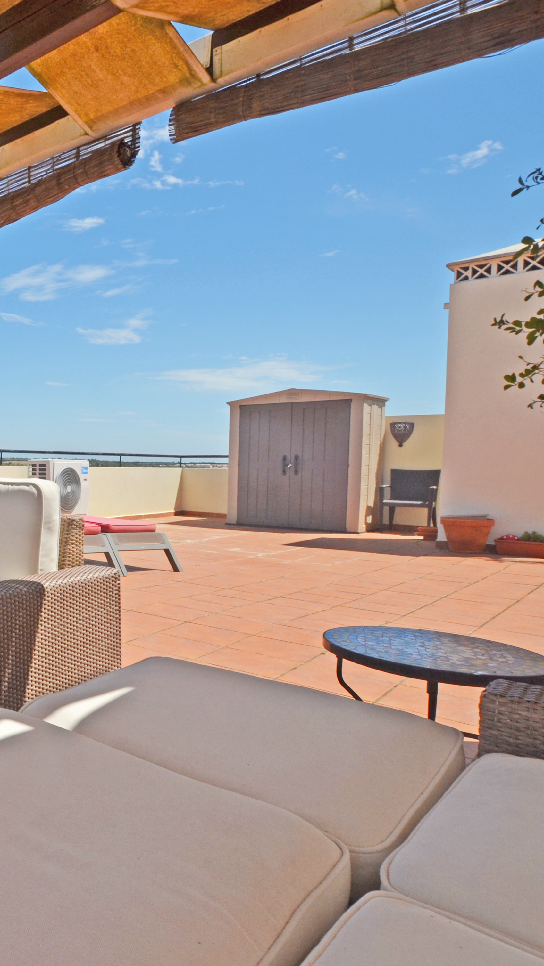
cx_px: -187
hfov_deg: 33.0
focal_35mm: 24
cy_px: 488
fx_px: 615
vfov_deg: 76.3
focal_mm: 10
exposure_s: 1/200
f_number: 11
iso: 100
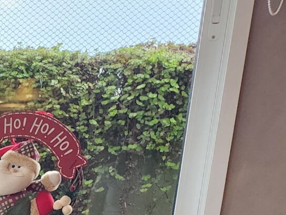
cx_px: -260
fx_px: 893
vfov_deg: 11.7
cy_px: 477
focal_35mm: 108
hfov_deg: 15.2
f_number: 1.8
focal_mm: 6.4
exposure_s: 1/120
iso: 250
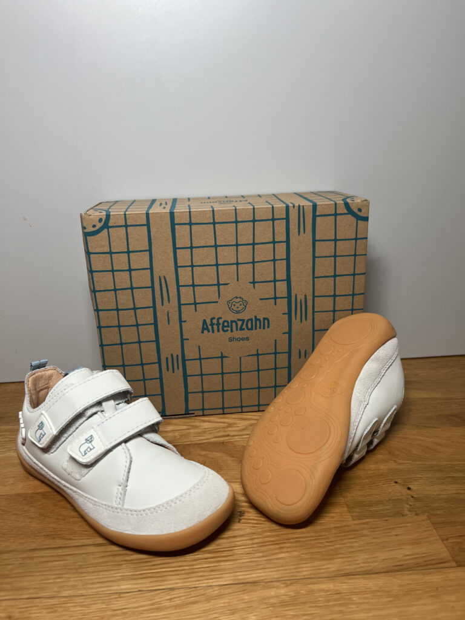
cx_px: 232
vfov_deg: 67.3
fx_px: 466
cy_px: 310
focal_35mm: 26
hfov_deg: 53.1
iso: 125
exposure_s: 1/121
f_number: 1.5
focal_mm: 5.7
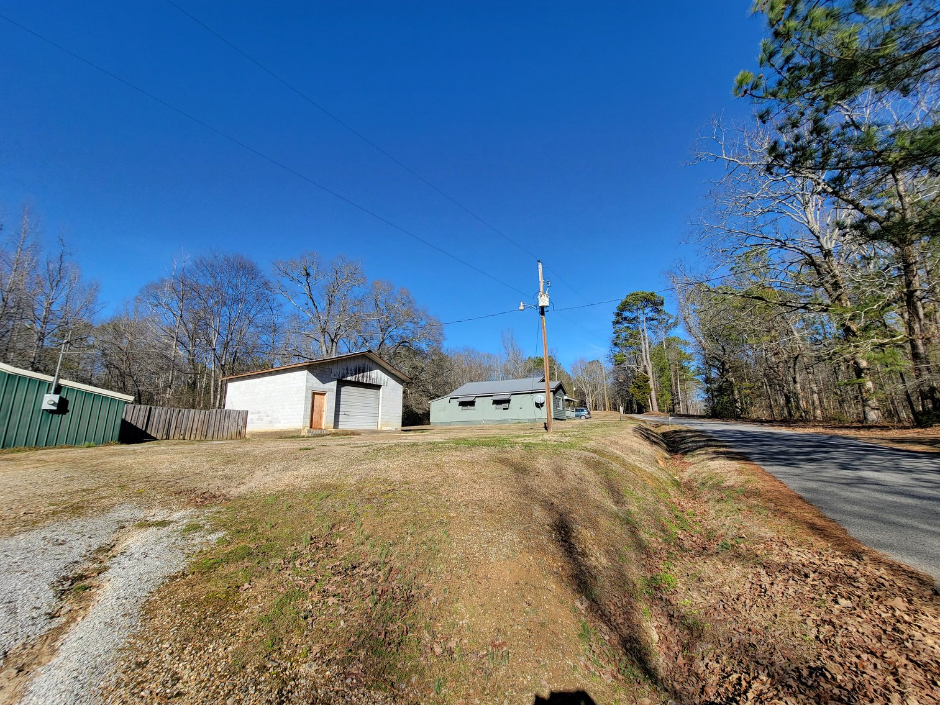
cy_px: 352
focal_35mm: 13
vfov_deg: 89.9
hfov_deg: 106.2
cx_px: 470
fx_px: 353
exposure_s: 1/1212
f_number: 2.2
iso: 50
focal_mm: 2.2
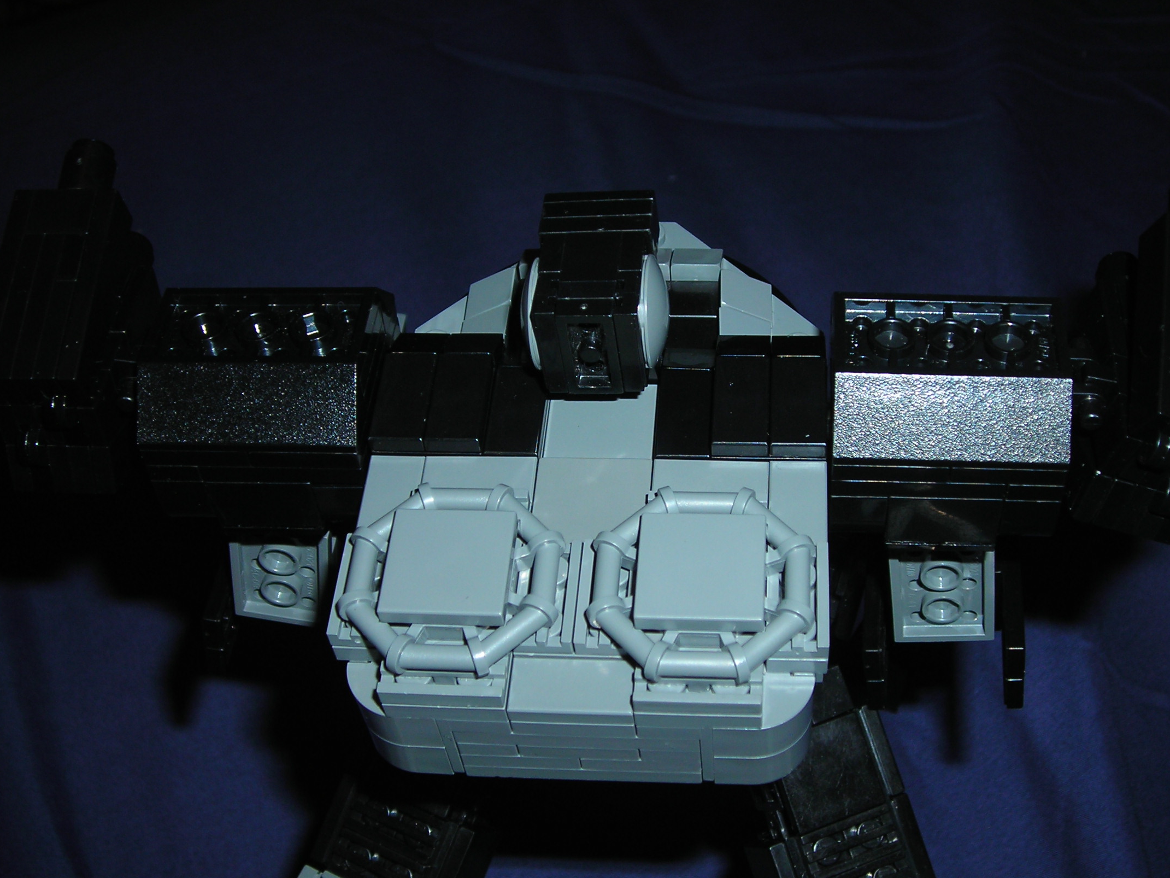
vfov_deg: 31.5
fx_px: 1555
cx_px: 633
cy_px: 446
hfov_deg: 41.2
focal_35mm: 46
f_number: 6.4
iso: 50
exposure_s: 1/60.1
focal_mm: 6.3
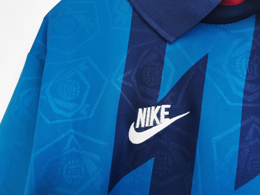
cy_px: 98
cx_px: 130
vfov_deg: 53.1
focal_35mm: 26
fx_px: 195
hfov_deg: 67.3
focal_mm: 5.58
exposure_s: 1/50
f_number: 1.8
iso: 250
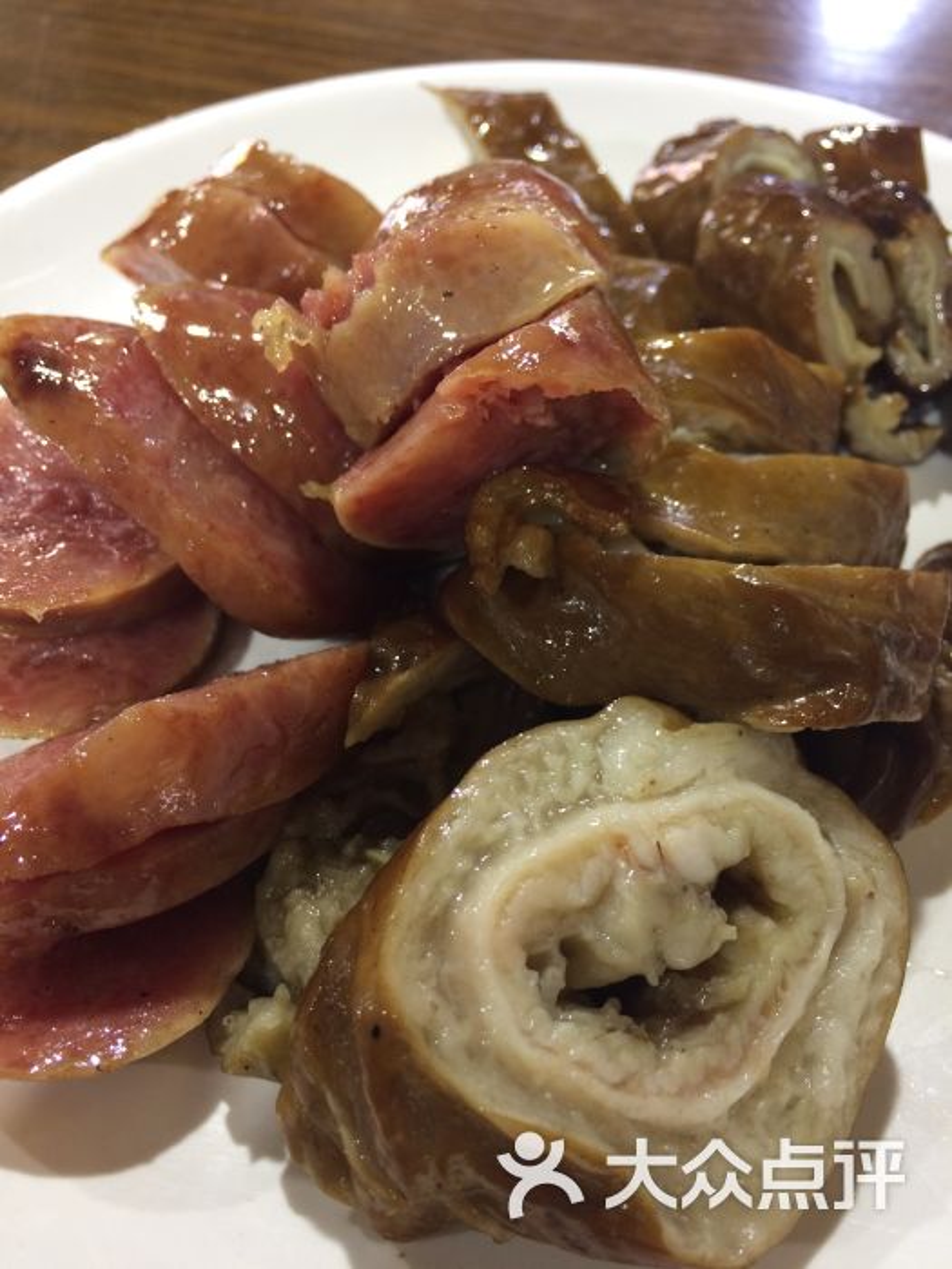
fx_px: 1063
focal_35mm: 29
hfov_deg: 48.2
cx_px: 476
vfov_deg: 61.7
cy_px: 634
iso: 100
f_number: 2.2
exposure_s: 1/33
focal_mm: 4.15
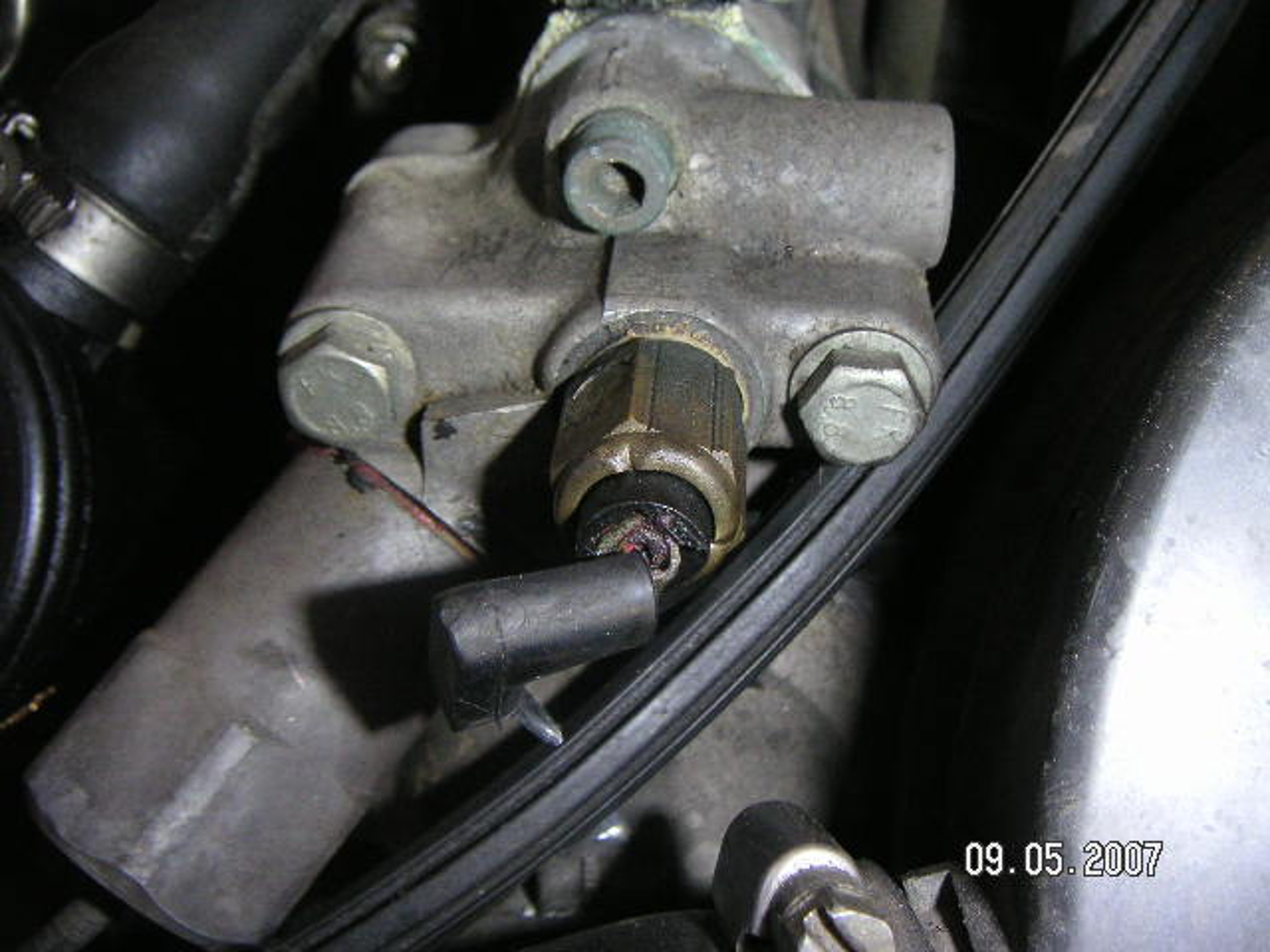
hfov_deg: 49.0
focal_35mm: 38
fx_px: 1394
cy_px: 476
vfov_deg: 37.7
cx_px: 635
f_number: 6.7
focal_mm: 6
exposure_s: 1/45
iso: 160
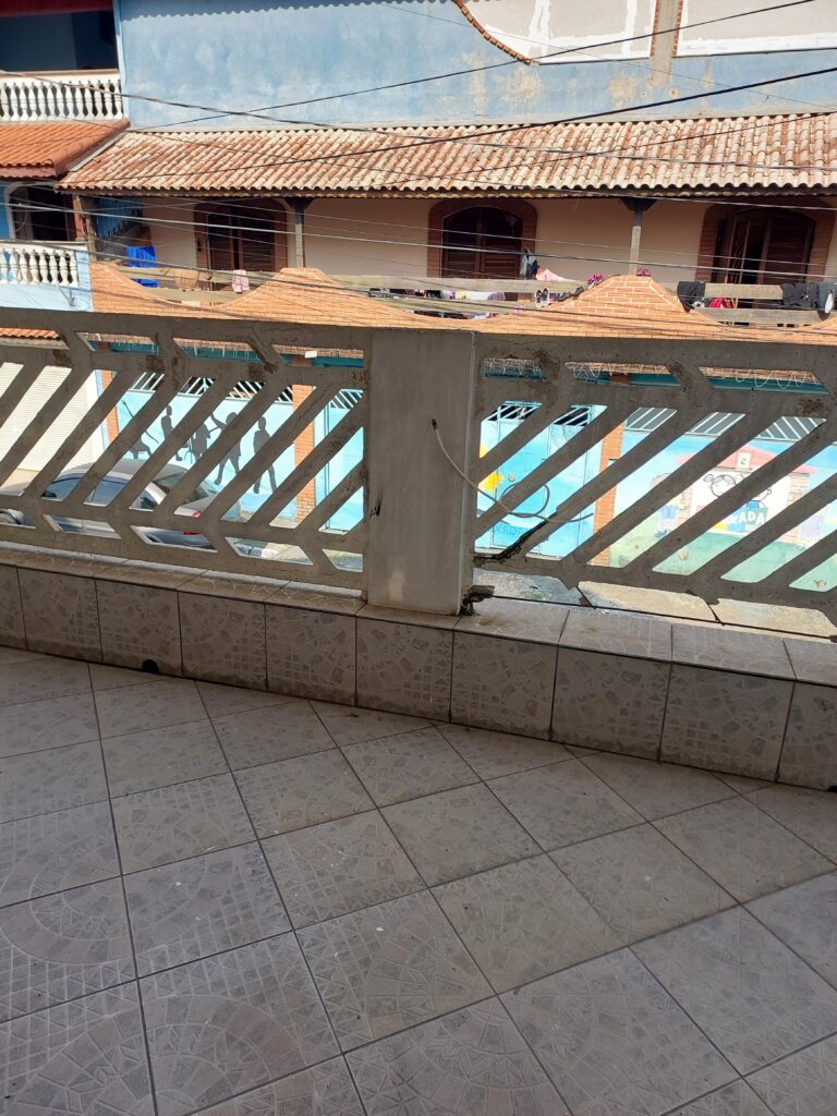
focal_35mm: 28
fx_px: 903
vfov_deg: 63.4
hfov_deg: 49.7
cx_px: 418
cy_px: 558
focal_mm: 5.32
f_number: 1.8
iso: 20
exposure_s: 1/351
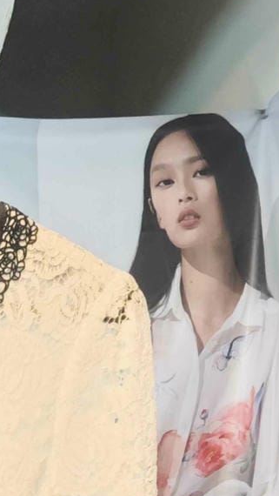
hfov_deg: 20.3
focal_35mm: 52
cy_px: 659
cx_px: -122
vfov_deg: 30.5
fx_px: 683
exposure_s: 1/60
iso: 250
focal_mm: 2.03
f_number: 1.8
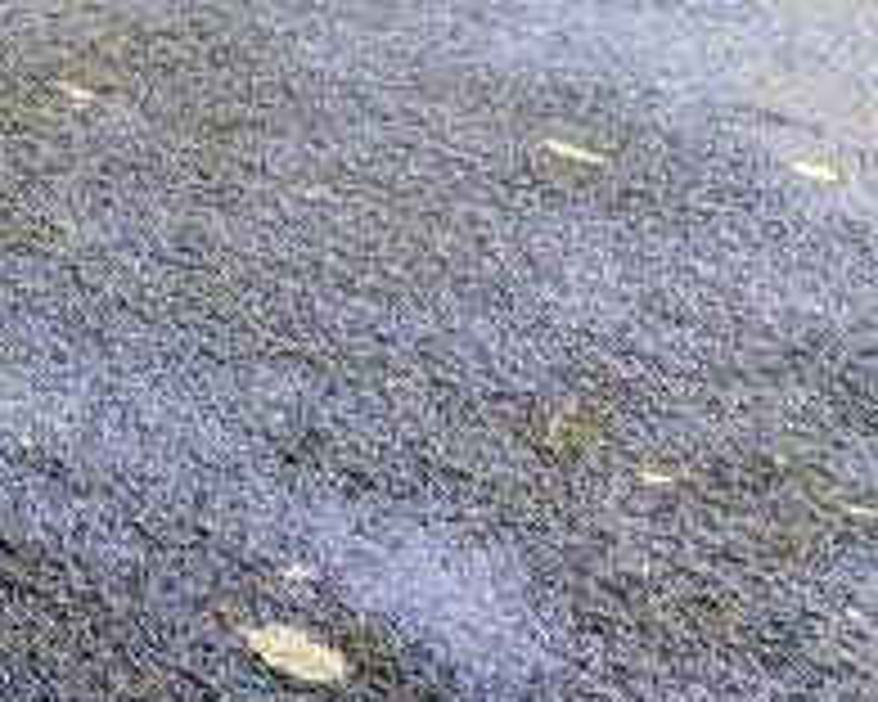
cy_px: -569
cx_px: -662
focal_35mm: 82
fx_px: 2131
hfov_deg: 18.6
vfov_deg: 15.9
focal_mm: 2.35
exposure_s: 1/375
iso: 50
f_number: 2.2
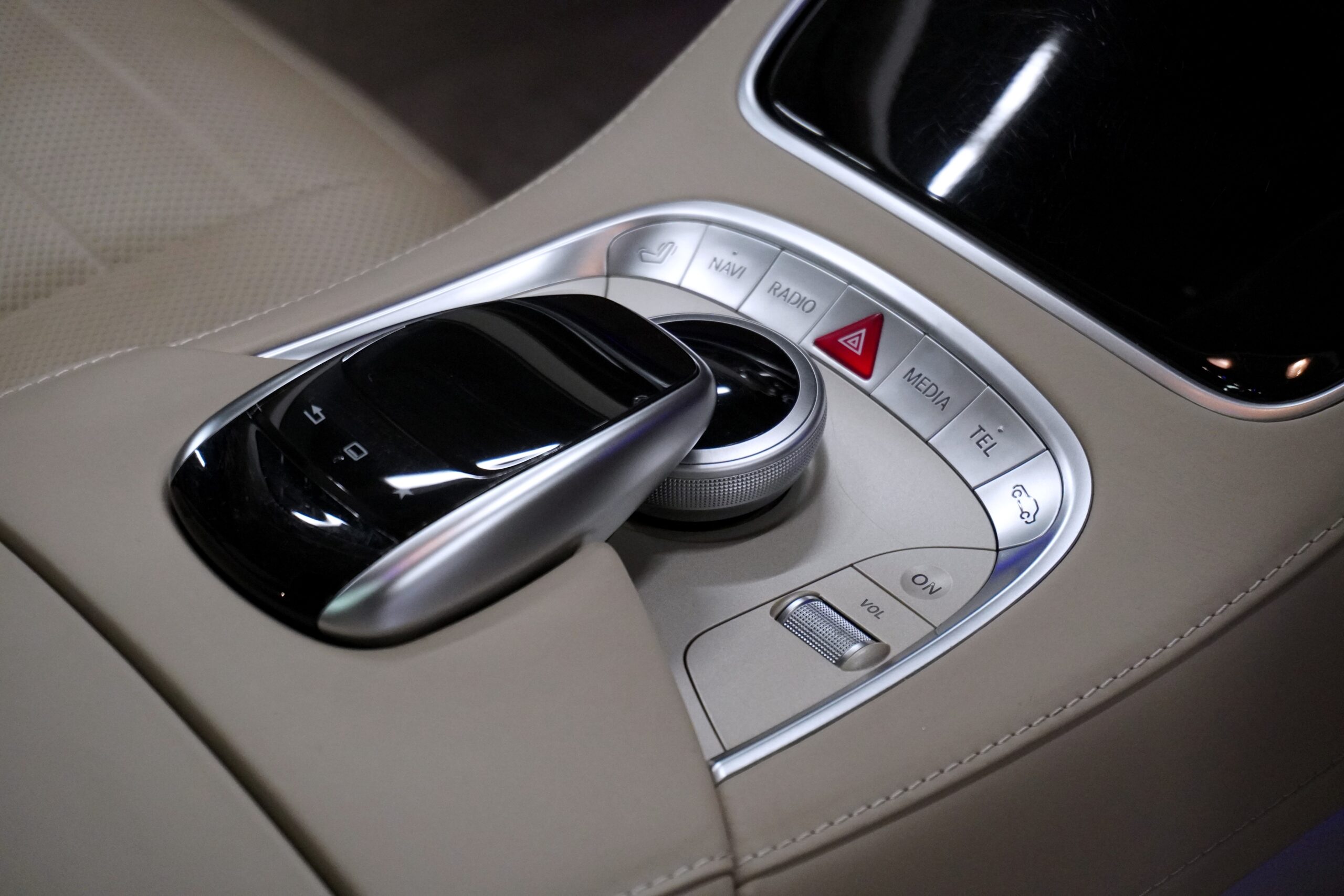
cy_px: 448
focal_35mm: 75
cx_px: 672
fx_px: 2800
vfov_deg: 18.2
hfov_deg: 27.0
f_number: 5.6
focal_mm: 50
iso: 3200
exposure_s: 1/160
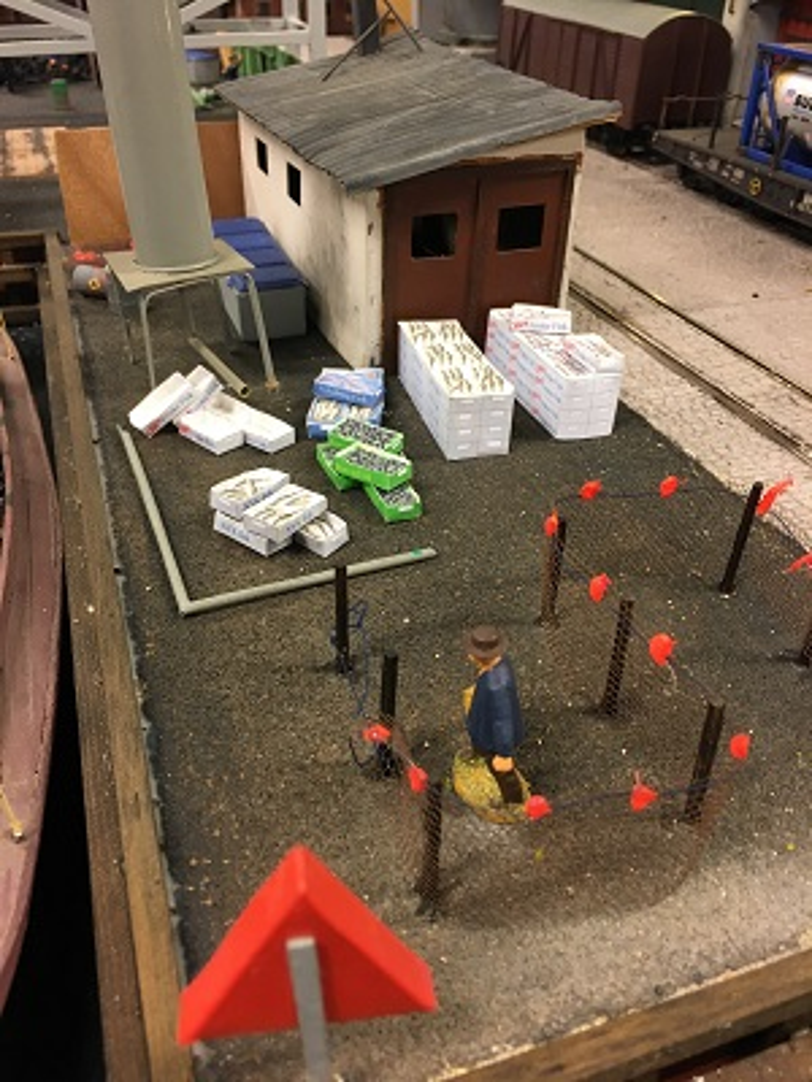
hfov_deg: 48.2
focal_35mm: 29
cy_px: 541
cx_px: 406
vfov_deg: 61.7
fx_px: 907
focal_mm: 4.15
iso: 100
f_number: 2.2
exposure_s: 1/33
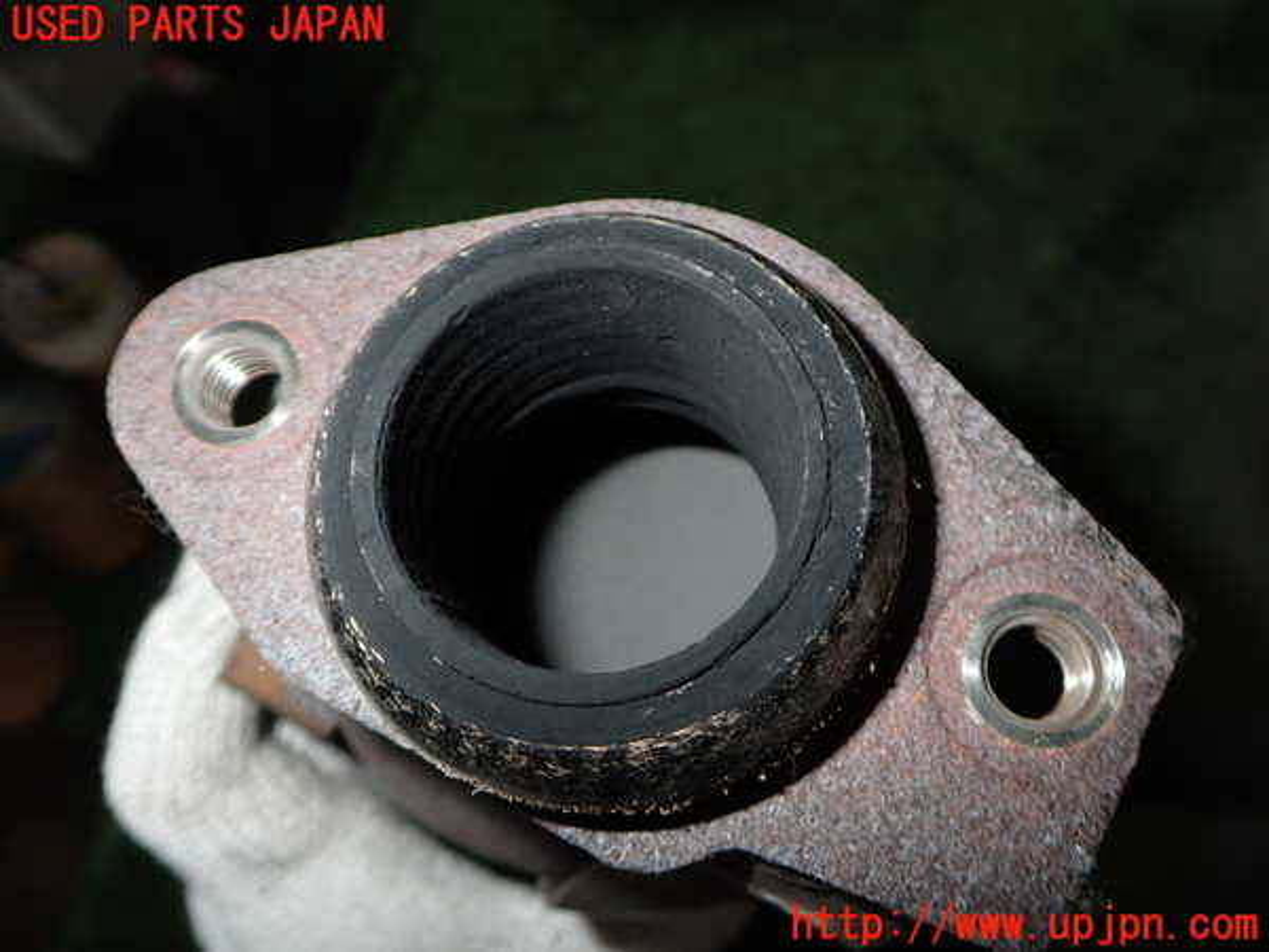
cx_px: 634
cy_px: 476
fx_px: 1100
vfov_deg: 46.8
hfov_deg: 60.0
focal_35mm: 30
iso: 200
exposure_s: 1/30
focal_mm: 5.4
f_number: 6.3
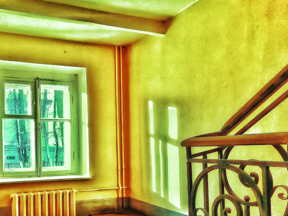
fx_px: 299
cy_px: 141
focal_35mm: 36
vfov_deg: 39.3
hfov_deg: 50.6
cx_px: 101
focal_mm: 3.46
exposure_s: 1/100
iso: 80
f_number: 2.2
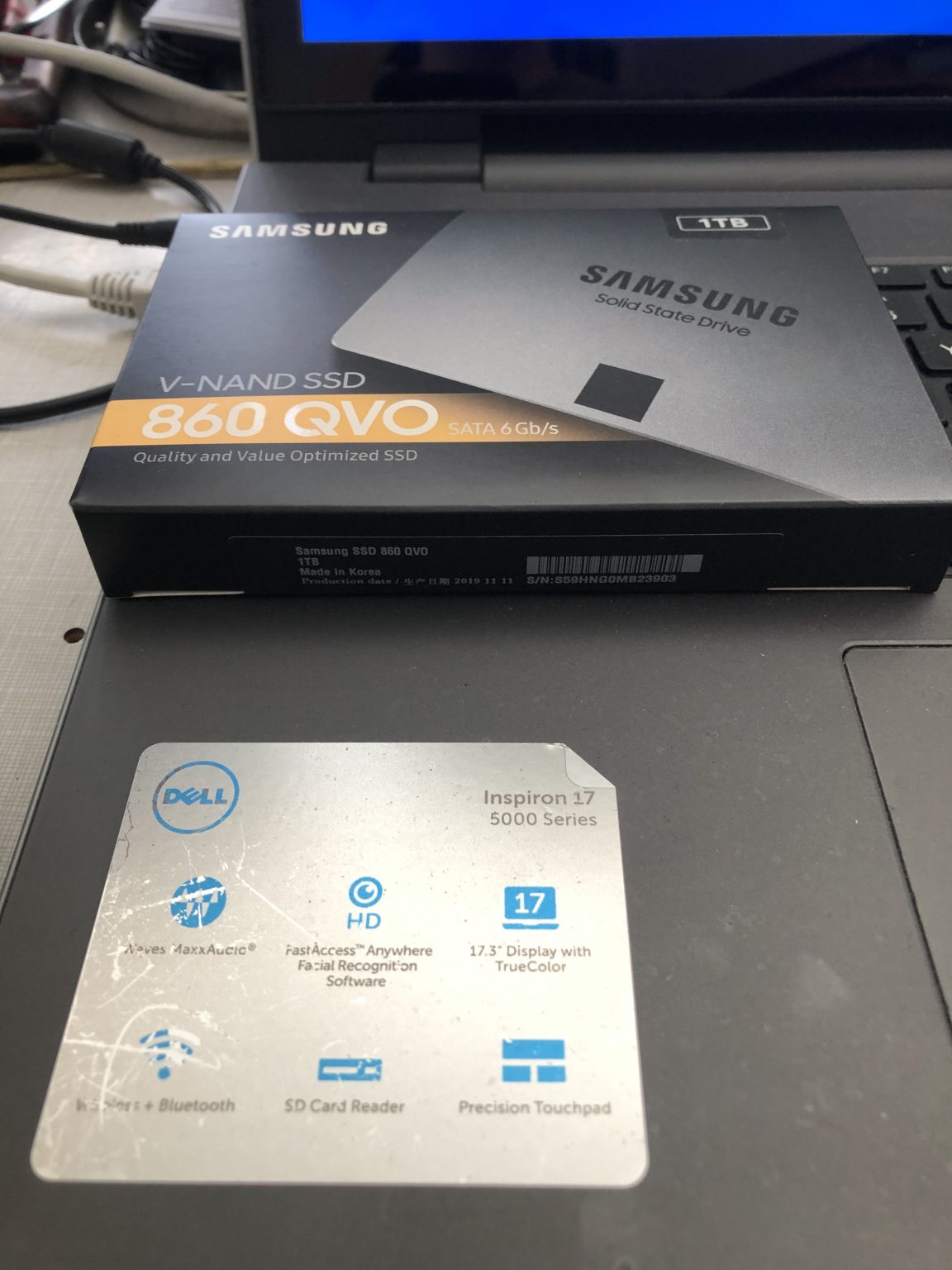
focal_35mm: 28
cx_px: 476
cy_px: 635
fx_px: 1027
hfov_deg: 49.7
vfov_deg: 63.4
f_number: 1.8
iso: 40
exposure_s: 1/24
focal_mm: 3.99
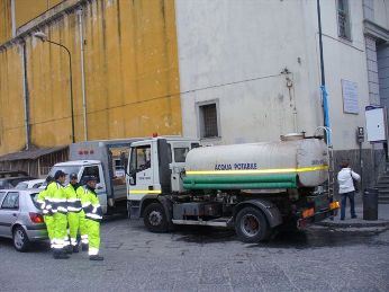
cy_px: 146
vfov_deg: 38.6
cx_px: 194
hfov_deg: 50.2
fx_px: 416
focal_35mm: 37
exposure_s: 1/30
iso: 80
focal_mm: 6.1
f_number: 2.8
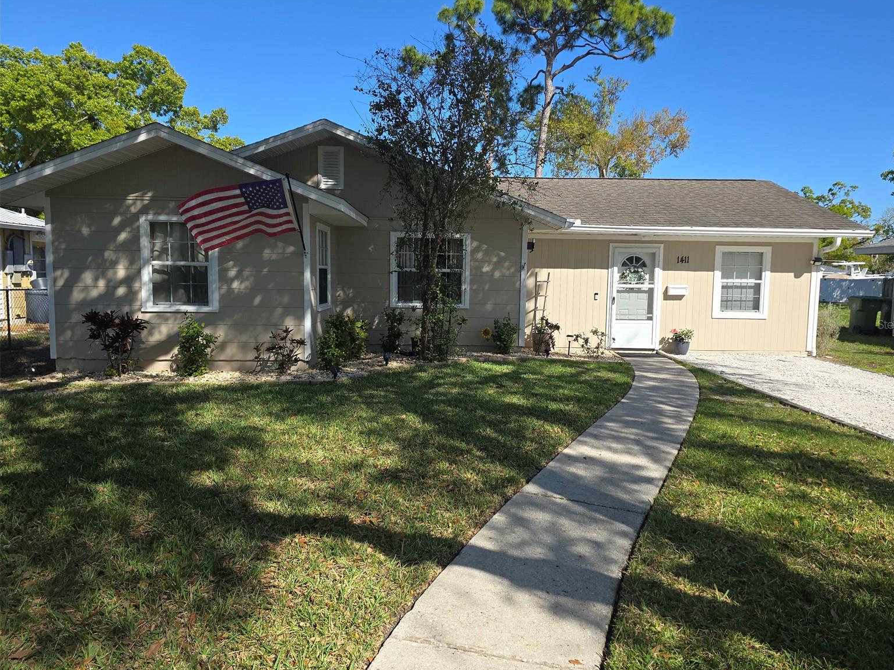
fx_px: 620
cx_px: 466
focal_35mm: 24
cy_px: 324
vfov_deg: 56.8
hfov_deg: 71.6
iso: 12
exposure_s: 1/580
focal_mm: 6.3
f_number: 1.7
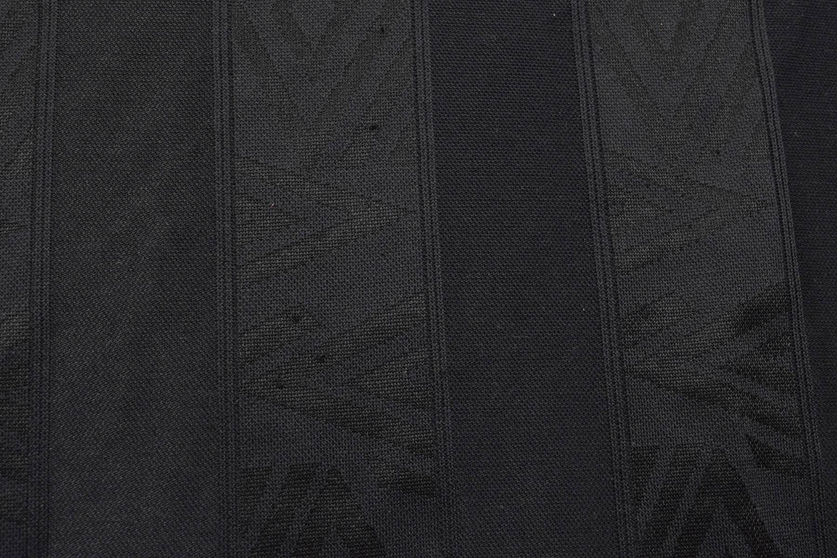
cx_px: 418
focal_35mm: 42
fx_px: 976
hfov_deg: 46.4
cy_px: 279
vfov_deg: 31.9
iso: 400
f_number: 11
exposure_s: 1/30
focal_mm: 28
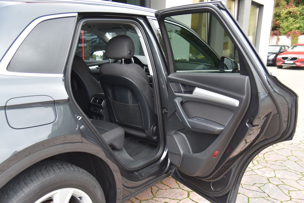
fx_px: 287
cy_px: 102
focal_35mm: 34
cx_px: 152
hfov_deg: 55.8
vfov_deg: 38.9
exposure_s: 1/30
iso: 500
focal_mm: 34
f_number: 4
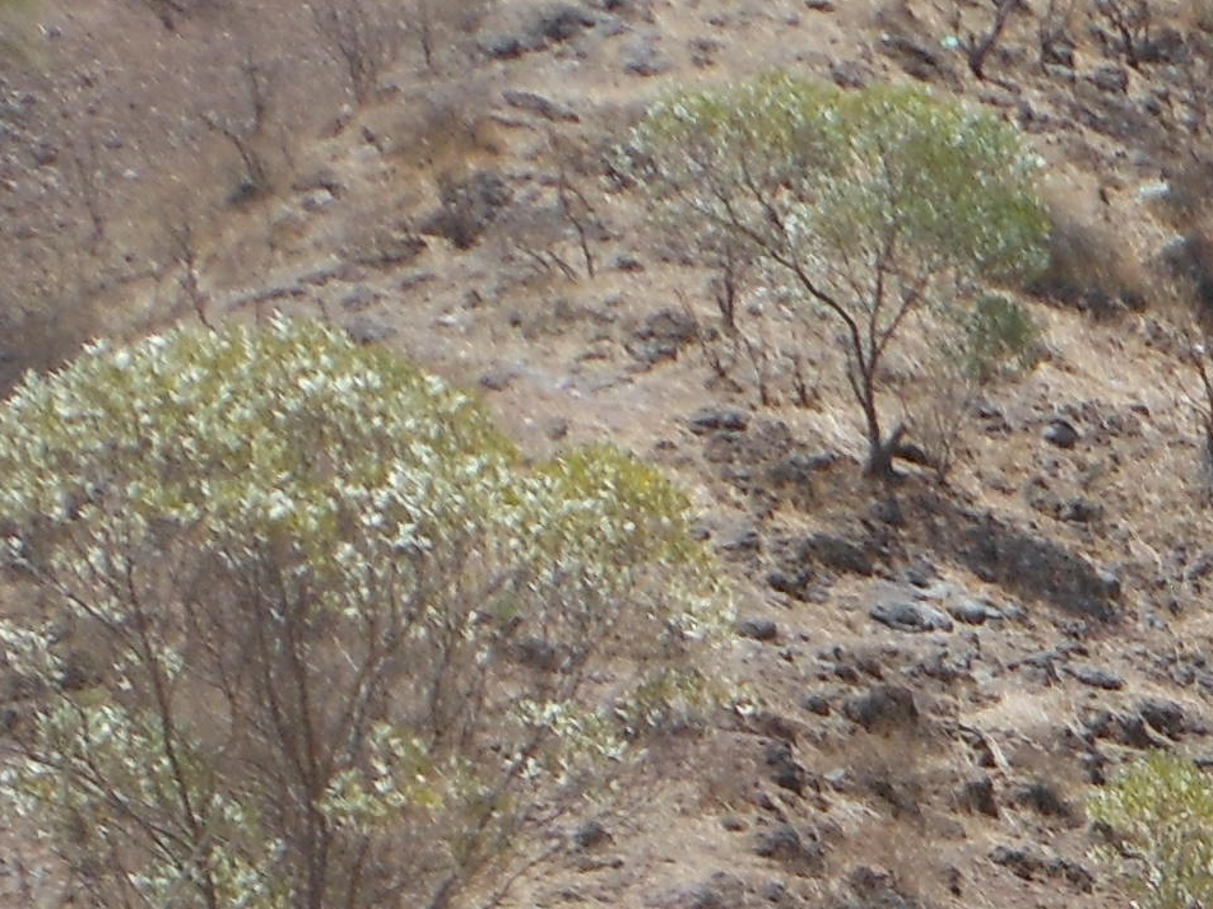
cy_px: 1814
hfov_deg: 10.1
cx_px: 2271
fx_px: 6448
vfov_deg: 7.7
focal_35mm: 184
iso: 80
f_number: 3.6
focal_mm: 6.8
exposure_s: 1/500
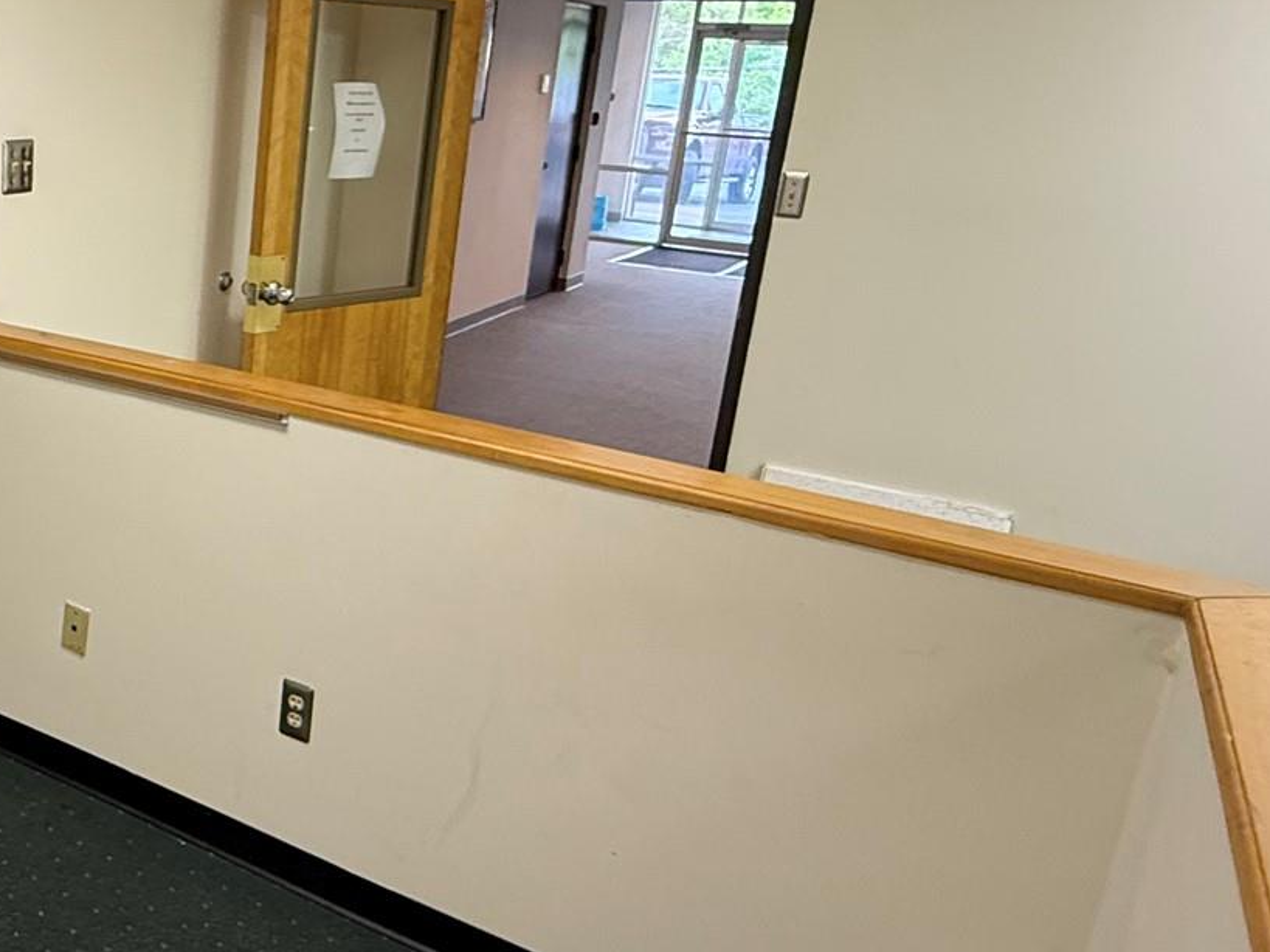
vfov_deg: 40.6
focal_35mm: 35
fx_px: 1284
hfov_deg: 46.3
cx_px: 76
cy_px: 406
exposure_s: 1/120
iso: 320
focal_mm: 2.22
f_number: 2.2
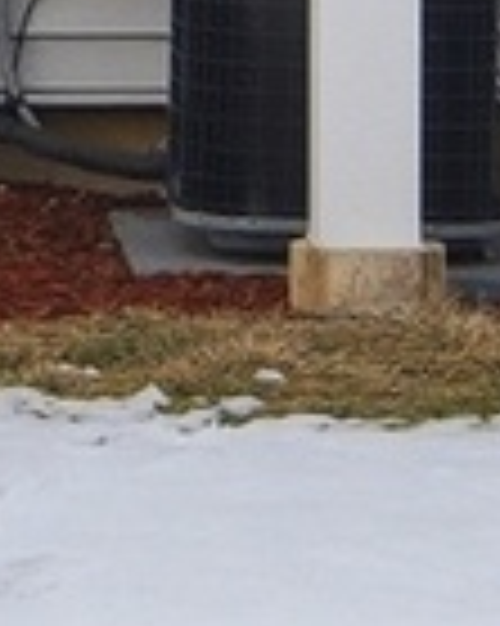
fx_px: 7278
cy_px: -748
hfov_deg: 3.9
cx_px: -232
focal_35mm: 393
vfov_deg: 4.8
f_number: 7.1
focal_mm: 24
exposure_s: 1/5000
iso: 800
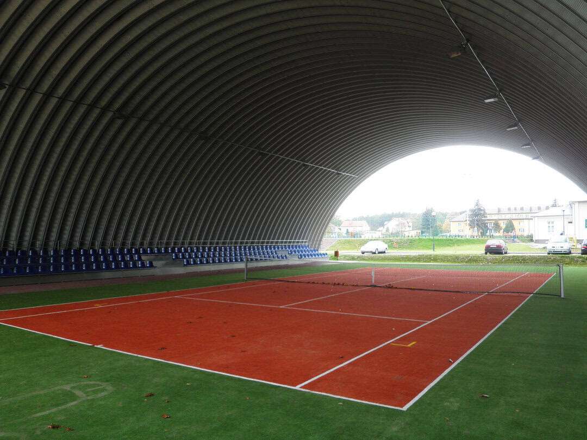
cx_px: 294
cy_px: 220
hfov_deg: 67.3
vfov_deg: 53.1
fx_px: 441
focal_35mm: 26
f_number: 2.8
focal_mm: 4.7
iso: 64
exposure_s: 1/40
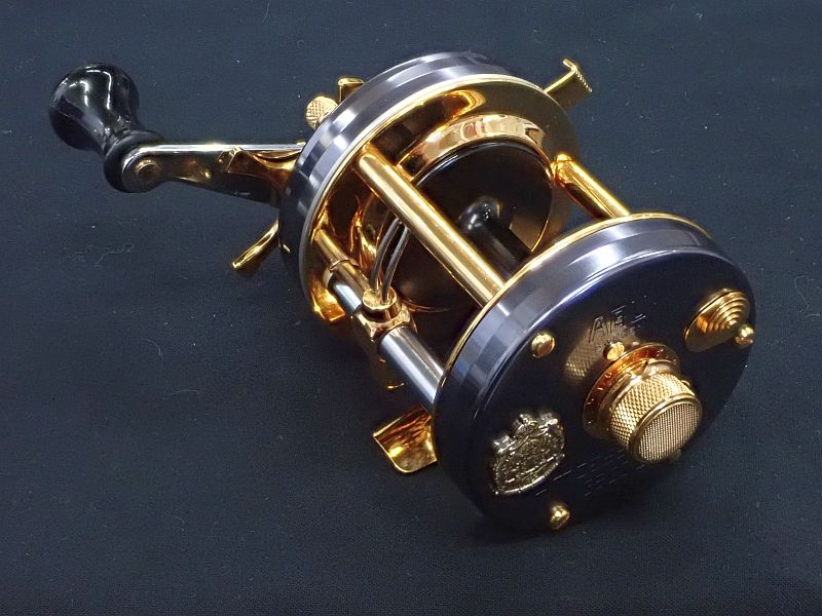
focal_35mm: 57
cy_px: 308
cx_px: 411
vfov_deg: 25.7
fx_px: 1354
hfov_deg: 33.8
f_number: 5
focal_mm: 10.29
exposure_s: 1/25
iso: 1600
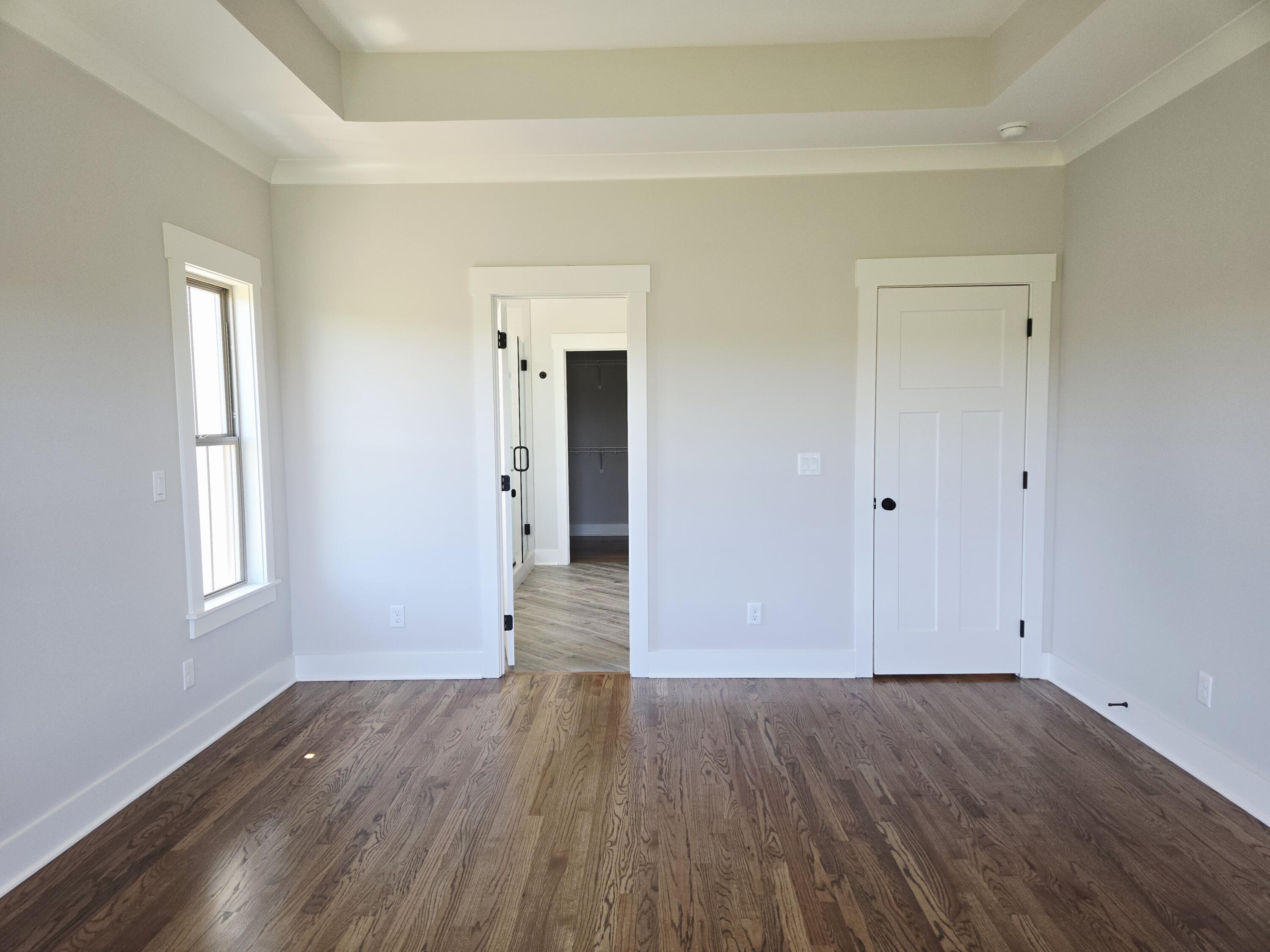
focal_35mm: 23
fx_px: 844
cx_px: 635
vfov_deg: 58.9
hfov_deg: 73.9
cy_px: 476
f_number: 1.8
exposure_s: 1/60
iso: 40
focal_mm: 5.4
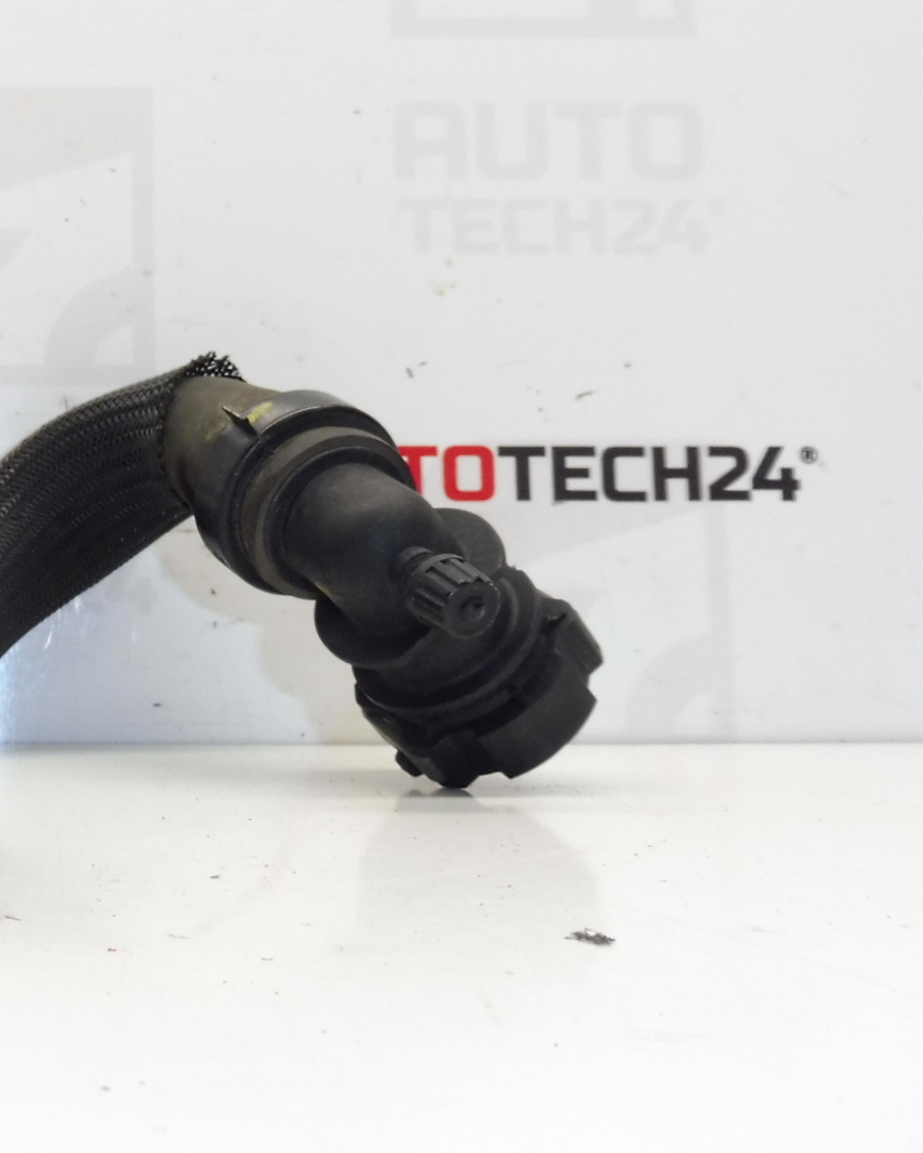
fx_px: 1536
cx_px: -177
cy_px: 449
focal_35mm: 45
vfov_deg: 40.9
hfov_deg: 29.0
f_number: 3.5
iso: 200
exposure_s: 1/60
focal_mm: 4.3
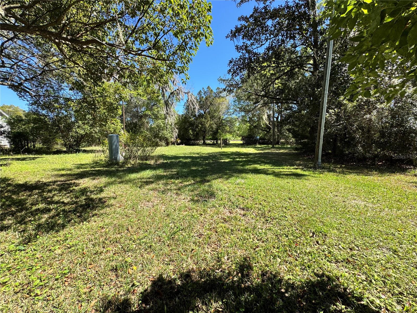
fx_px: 169
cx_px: 208
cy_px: 156
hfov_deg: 102.1
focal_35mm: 14
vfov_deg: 85.7
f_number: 2.2
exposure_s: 1/669
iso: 40
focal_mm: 2.22
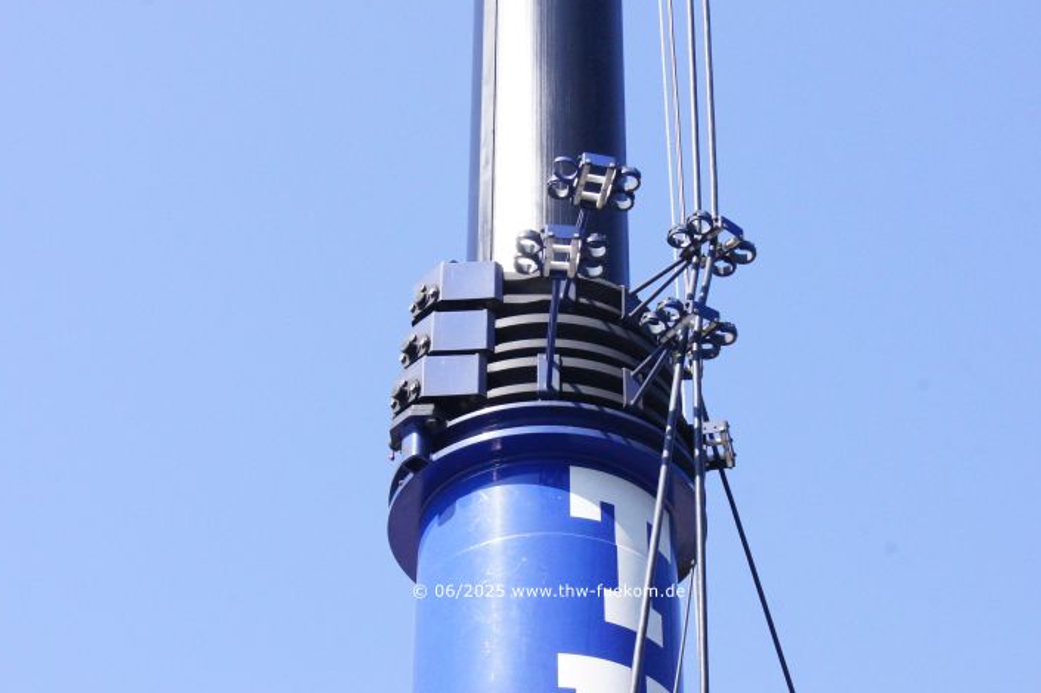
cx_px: 551
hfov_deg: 21.8
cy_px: 307
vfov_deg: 14.6
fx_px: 2704
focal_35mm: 94
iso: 1250
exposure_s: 1/500
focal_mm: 55
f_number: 13
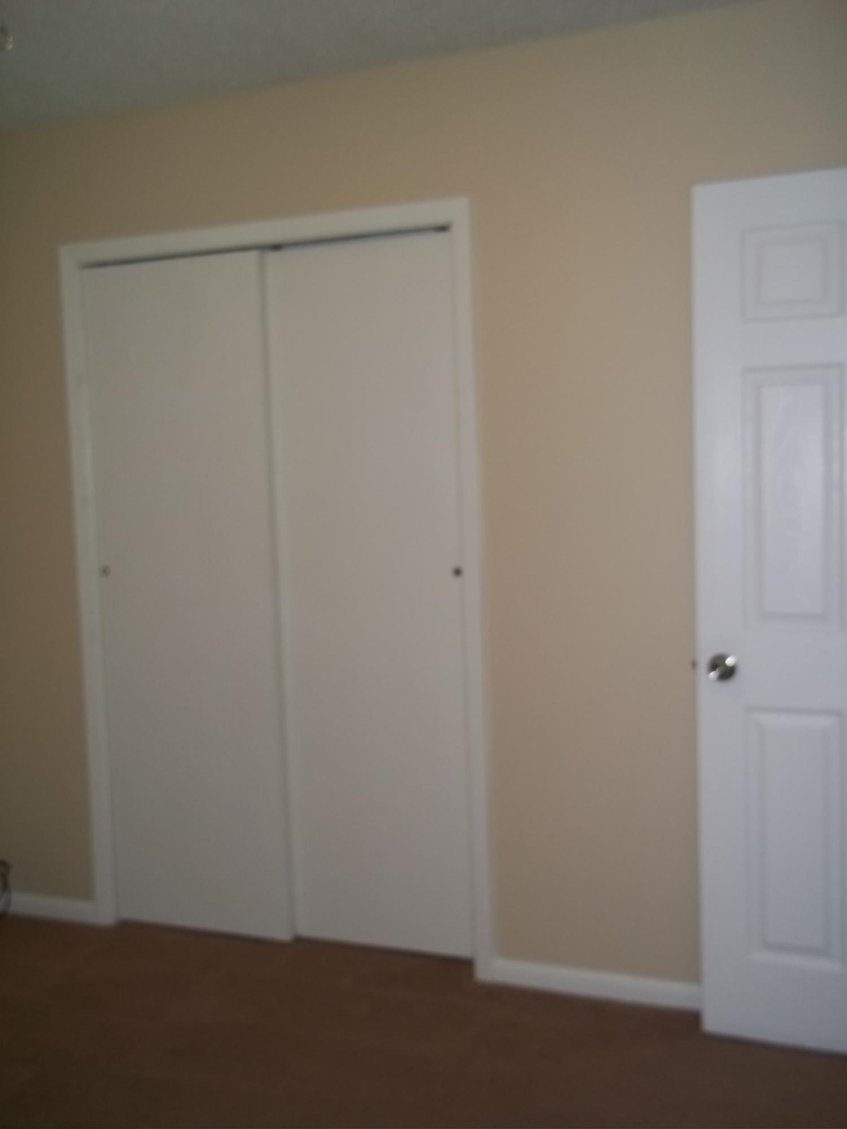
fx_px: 1174
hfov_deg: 39.7
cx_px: 424
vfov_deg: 51.4
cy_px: 564
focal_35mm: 36
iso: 80
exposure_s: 1/30
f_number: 3.1
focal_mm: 6.5
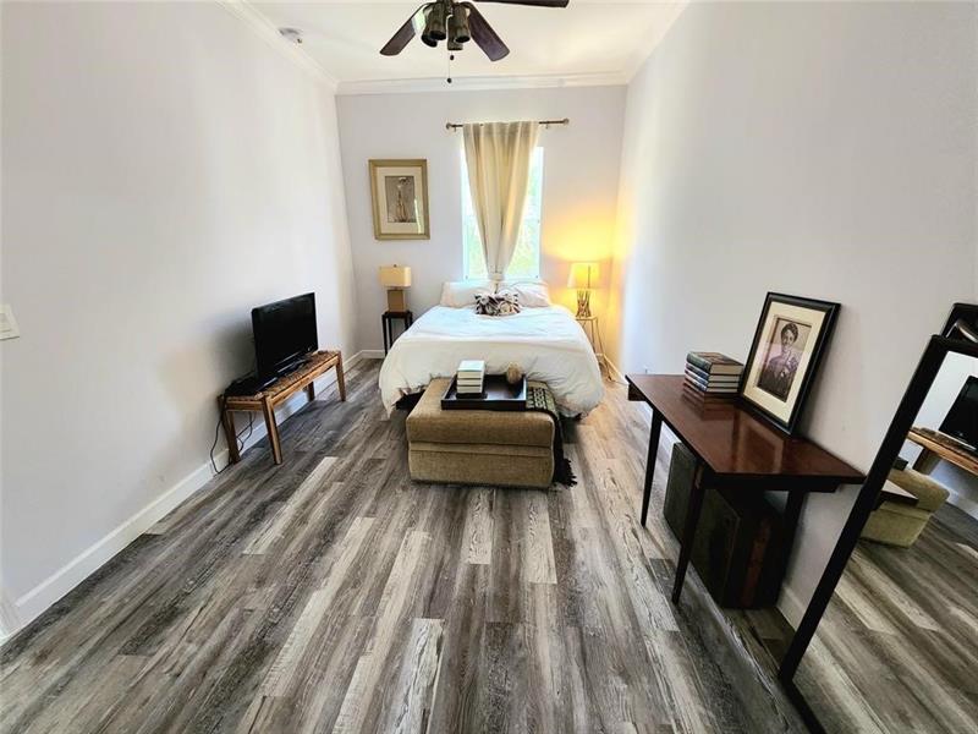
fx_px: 367
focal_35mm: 13
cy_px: 367
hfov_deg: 106.2
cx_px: 489
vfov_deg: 89.9
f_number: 2.2
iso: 320
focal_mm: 2.2
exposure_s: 1/60.2
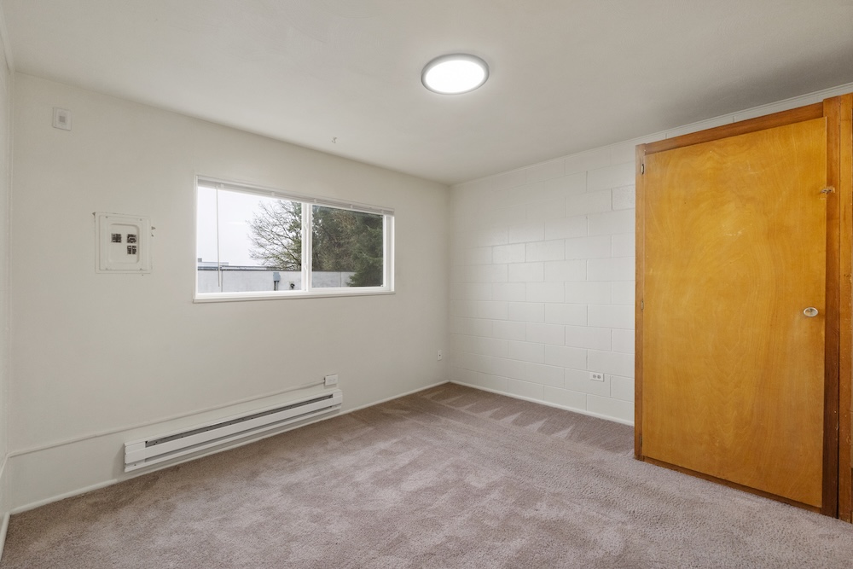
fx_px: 355
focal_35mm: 15
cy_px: 284
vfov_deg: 77.3
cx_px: 426
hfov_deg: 100.4
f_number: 8
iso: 800
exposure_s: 1/10
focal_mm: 10
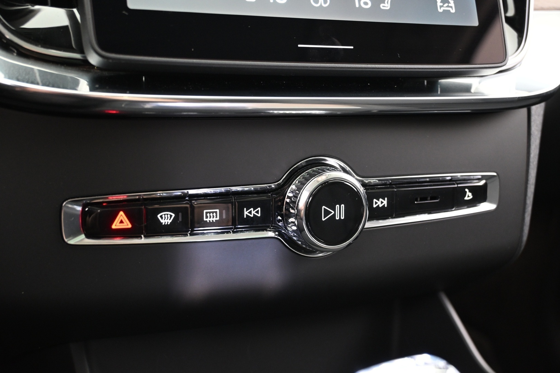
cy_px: 186
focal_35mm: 44
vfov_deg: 30.8
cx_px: 280
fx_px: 677
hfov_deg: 45.0
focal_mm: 29
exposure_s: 1/4
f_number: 4.8
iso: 1600
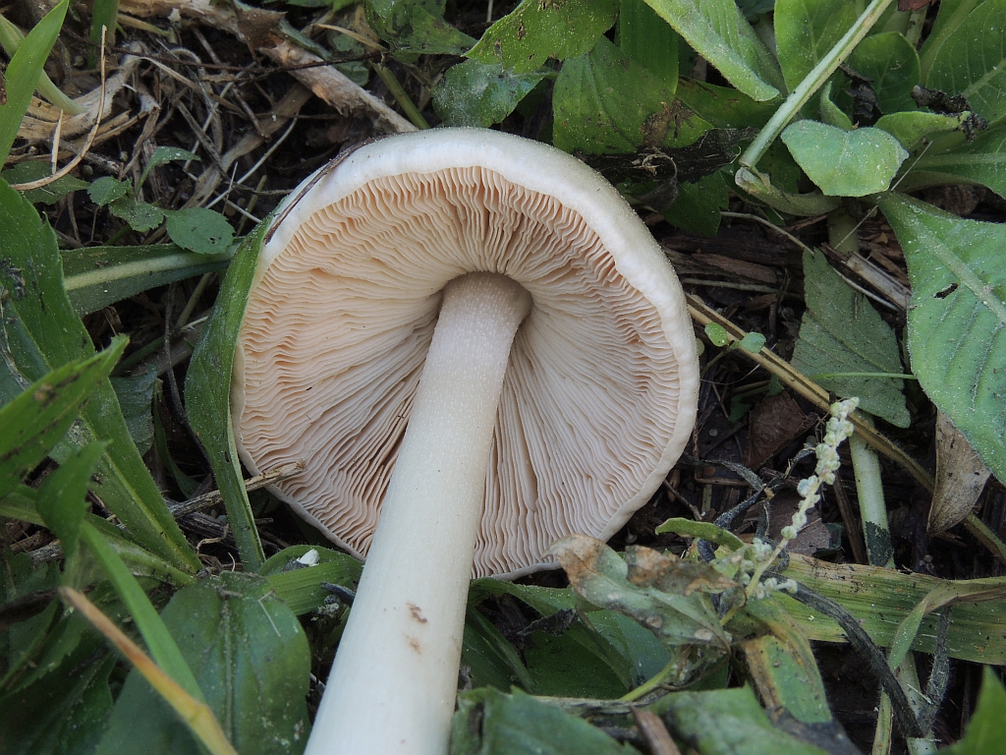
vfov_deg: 30.9
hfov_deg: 40.4
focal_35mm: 47
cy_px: 378
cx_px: 503
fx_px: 1366
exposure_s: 1/15
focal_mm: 8.3
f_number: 7.8
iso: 100
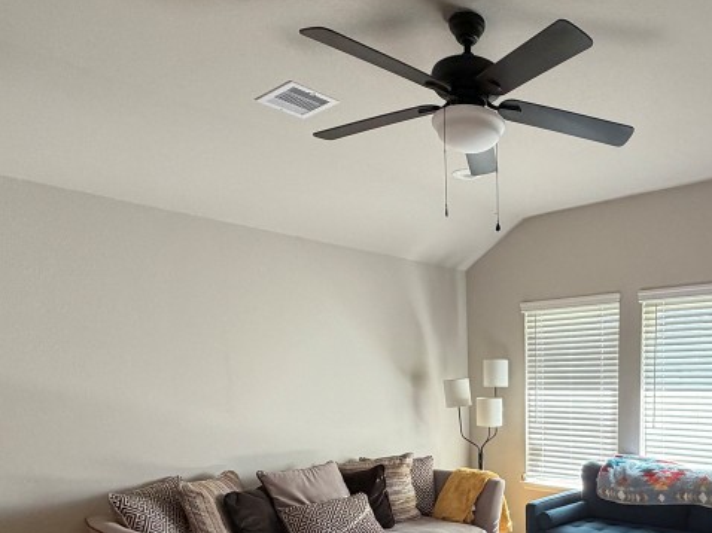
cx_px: 548
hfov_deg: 56.5
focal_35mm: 30
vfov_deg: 43.1
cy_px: 470
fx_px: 617
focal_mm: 2.22
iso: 250
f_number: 2.2
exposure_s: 1/60
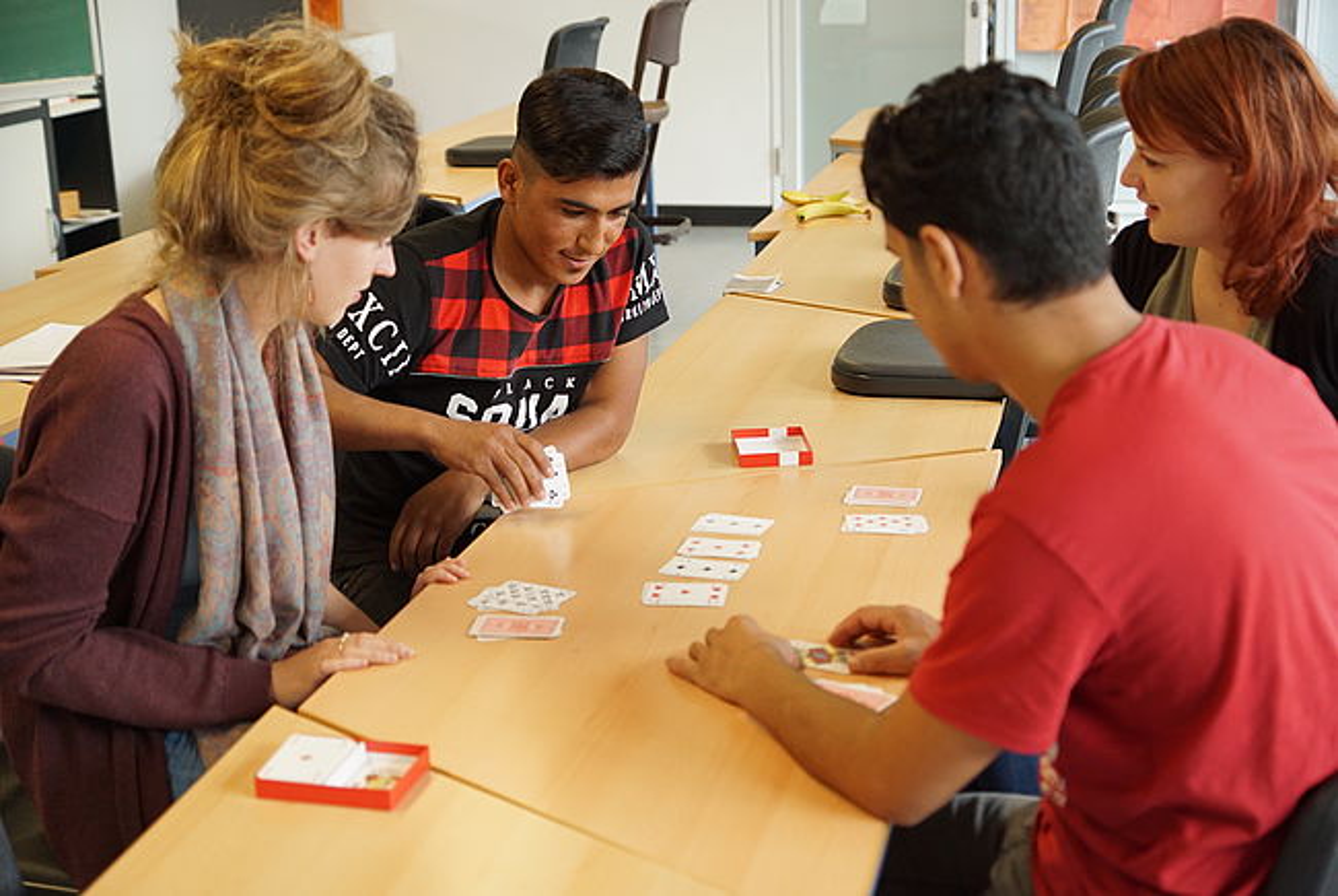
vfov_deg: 25.8
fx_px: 1953
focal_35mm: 52
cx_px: 669
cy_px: 448
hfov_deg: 37.8
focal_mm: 35
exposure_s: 1/125
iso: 640
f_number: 2.8
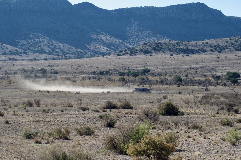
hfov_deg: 19.5
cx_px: 120
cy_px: 80
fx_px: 703
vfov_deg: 13.0
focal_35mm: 105
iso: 200
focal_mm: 70
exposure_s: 1/640
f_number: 6.3
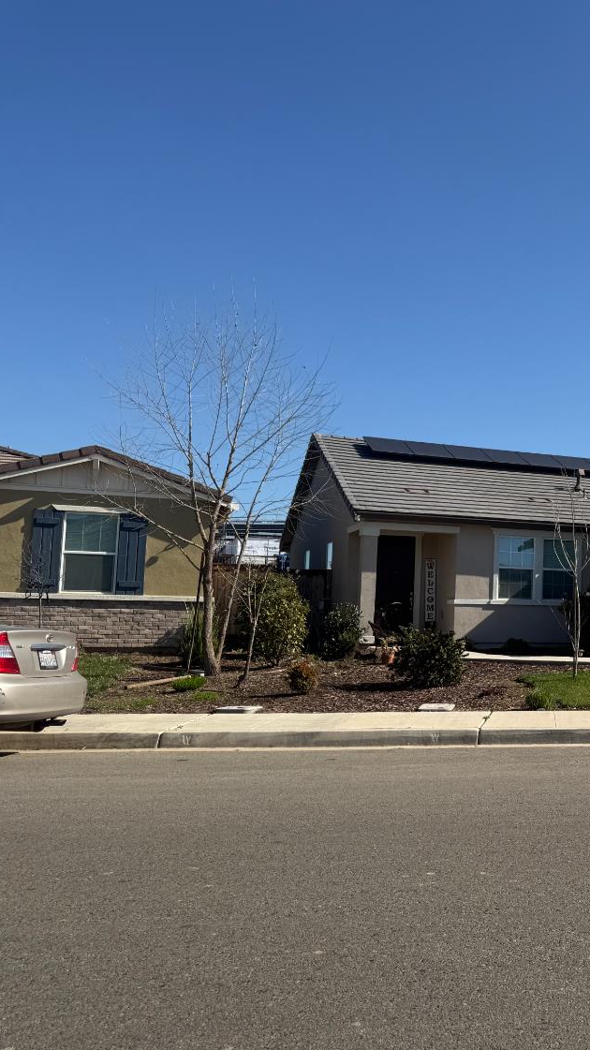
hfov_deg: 29.3
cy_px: 526
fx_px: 974
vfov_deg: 56.6
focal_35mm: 35
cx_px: 700
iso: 80
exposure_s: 1/6173
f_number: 1.78
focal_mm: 6.76
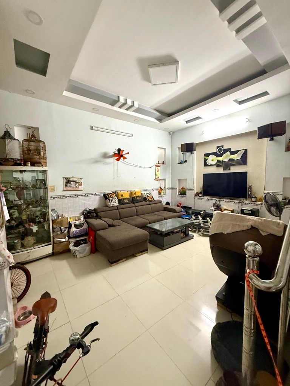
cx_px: 145
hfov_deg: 85.7
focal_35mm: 14
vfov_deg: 102.1
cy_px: 193
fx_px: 156
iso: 250
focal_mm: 2.22
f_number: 2.2
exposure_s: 1/50
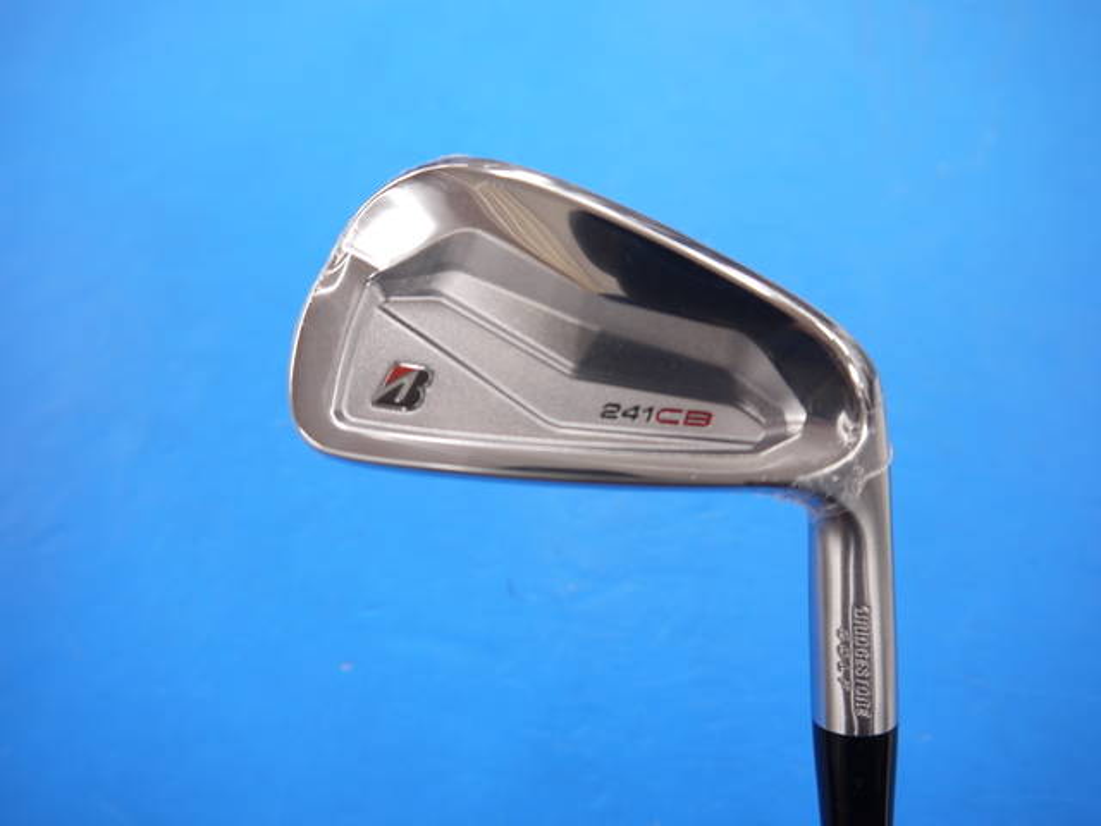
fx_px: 954
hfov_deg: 60.0
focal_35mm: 30
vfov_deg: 46.8
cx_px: 550
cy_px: 413
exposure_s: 1/60
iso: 160
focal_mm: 15
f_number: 3.6
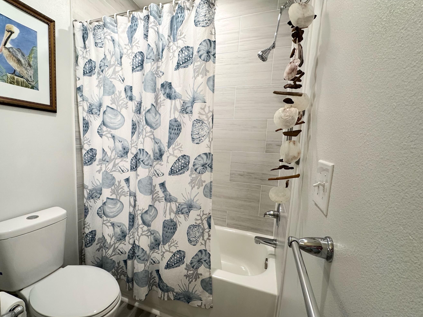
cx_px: 193
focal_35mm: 16
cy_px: 164
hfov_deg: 94.2
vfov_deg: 78.1
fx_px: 196
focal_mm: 2.22
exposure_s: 1/120
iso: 200
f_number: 2.2
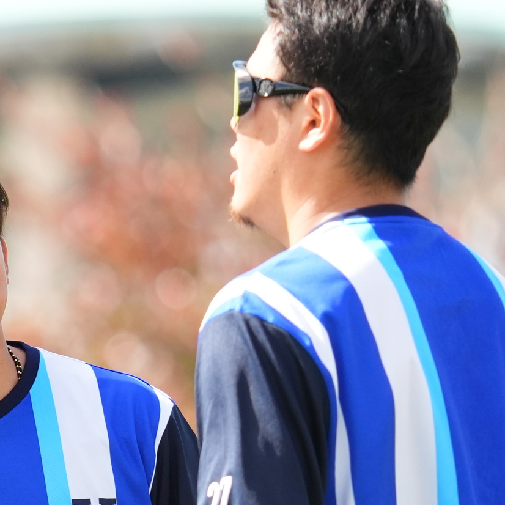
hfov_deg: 1.6
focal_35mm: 1117
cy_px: 525
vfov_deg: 1.6
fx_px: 18436
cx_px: -174
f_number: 6.3
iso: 1000
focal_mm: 362
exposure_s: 1/1600
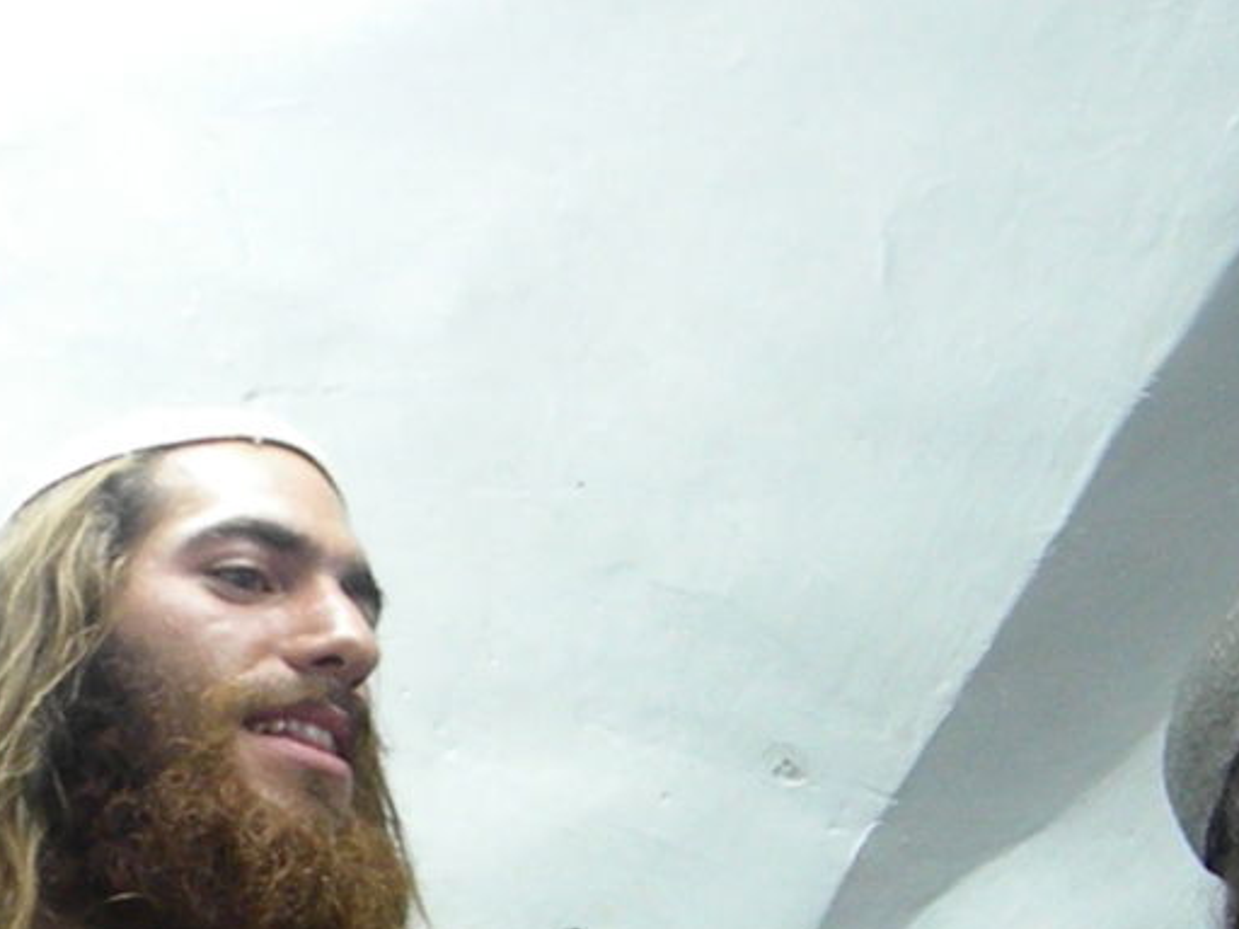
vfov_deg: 20.0
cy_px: 847
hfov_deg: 26.0
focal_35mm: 72
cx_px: 85
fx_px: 2577
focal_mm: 6.4
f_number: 3.7
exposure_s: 1/204
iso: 720
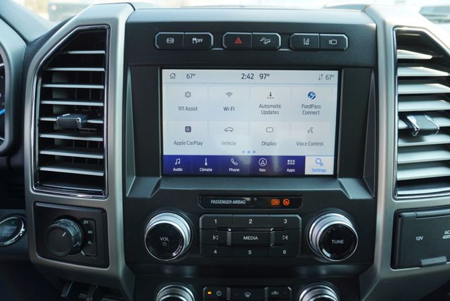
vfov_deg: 53.2
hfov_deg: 73.7
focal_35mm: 24
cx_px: 225
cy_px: 150
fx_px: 300
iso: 100
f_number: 4.5
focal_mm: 16
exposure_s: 1/80
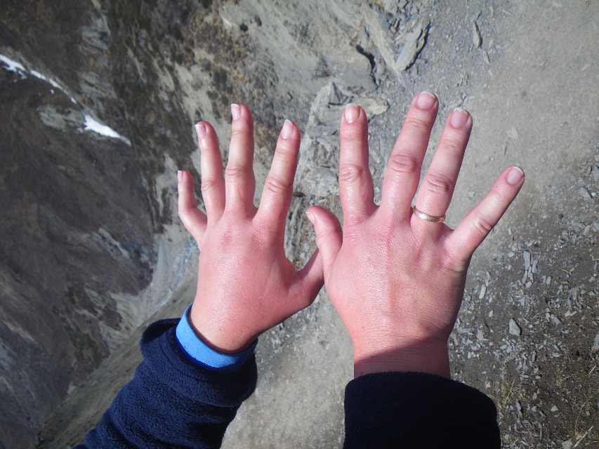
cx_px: 300
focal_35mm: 28
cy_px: 224
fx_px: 485
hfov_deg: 63.4
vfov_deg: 49.8
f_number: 4.2
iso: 50
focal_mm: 5
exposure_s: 1/400
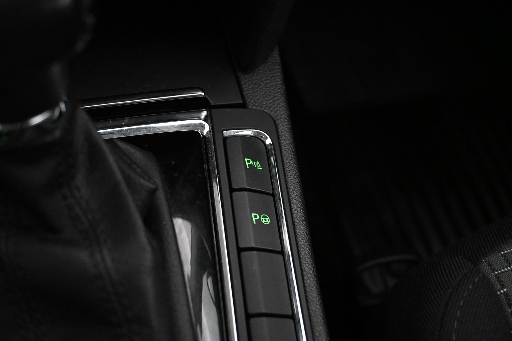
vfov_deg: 29.3
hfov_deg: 42.7
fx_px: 654
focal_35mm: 46
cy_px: 170
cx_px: 251
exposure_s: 1/50
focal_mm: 30
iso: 8000
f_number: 4.8
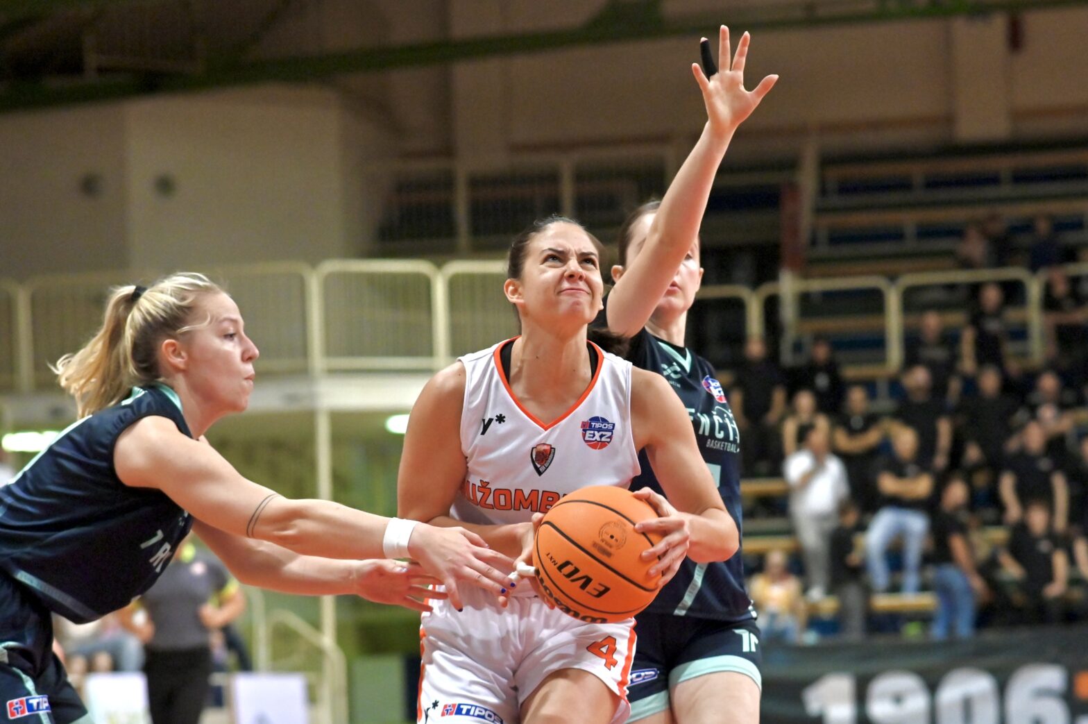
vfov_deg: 16.0
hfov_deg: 23.9
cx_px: 544
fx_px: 2567
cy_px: 362
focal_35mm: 85
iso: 3200
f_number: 2.8
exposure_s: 1/1250
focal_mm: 85
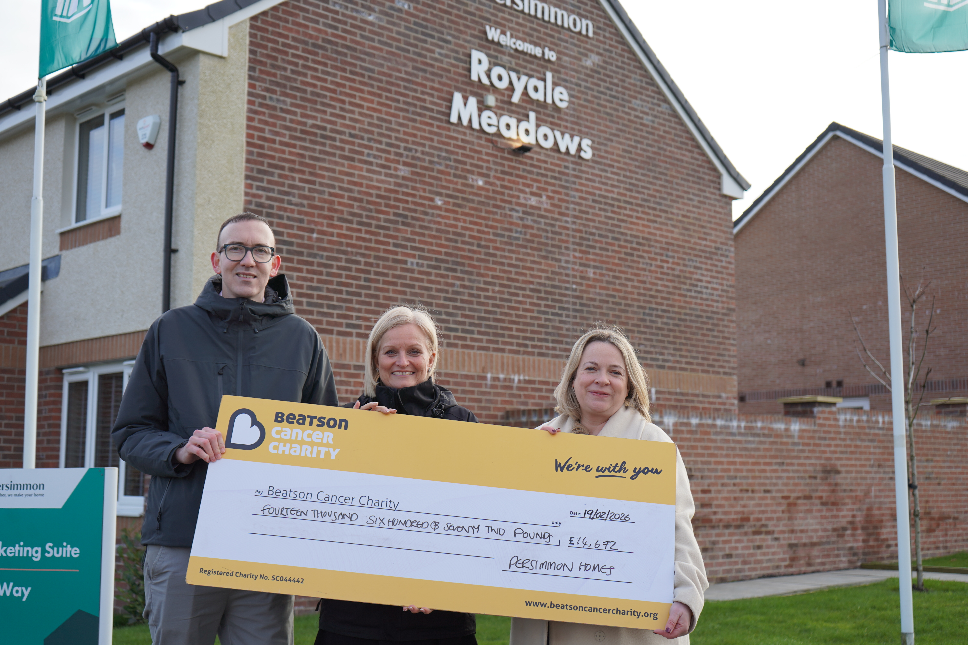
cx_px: 484
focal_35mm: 43
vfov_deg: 31.2
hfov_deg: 45.4
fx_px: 1156
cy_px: 322
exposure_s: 1/250
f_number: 4.5
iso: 100
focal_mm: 43
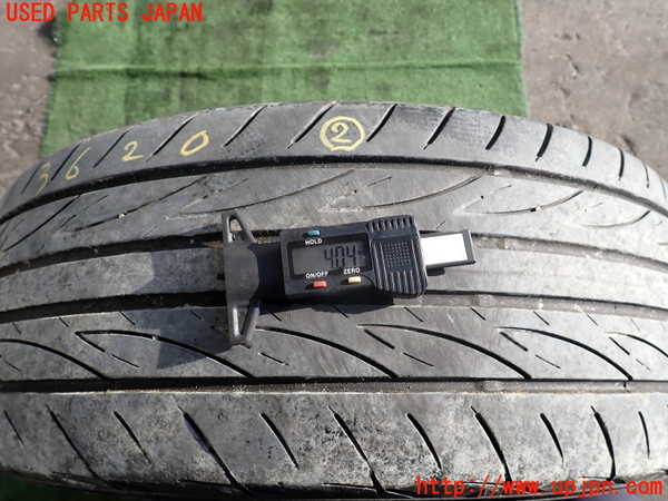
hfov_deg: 69.4
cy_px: 250
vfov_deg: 54.9
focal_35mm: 25
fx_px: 482
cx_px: 334
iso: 100
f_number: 2.8
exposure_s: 1/400
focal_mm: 4.5
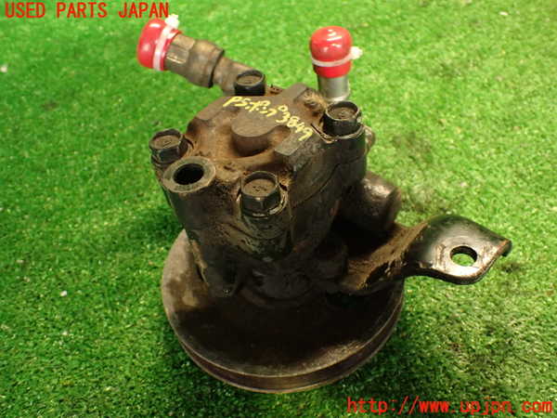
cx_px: 278
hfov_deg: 56.8
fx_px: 515
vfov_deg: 44.2
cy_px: 209
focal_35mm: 32
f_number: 2.4
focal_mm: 5.79
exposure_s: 1/30
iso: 800
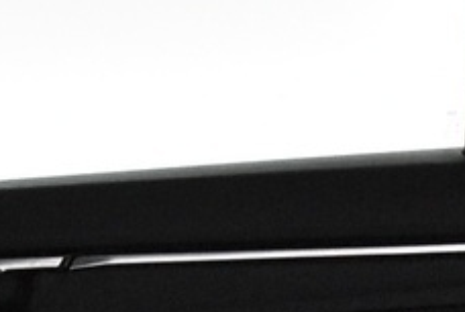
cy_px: 526
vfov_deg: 7.1
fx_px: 2472
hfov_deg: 10.7
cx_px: 6
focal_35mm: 191
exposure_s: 1/30
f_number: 3.5
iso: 5000
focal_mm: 18
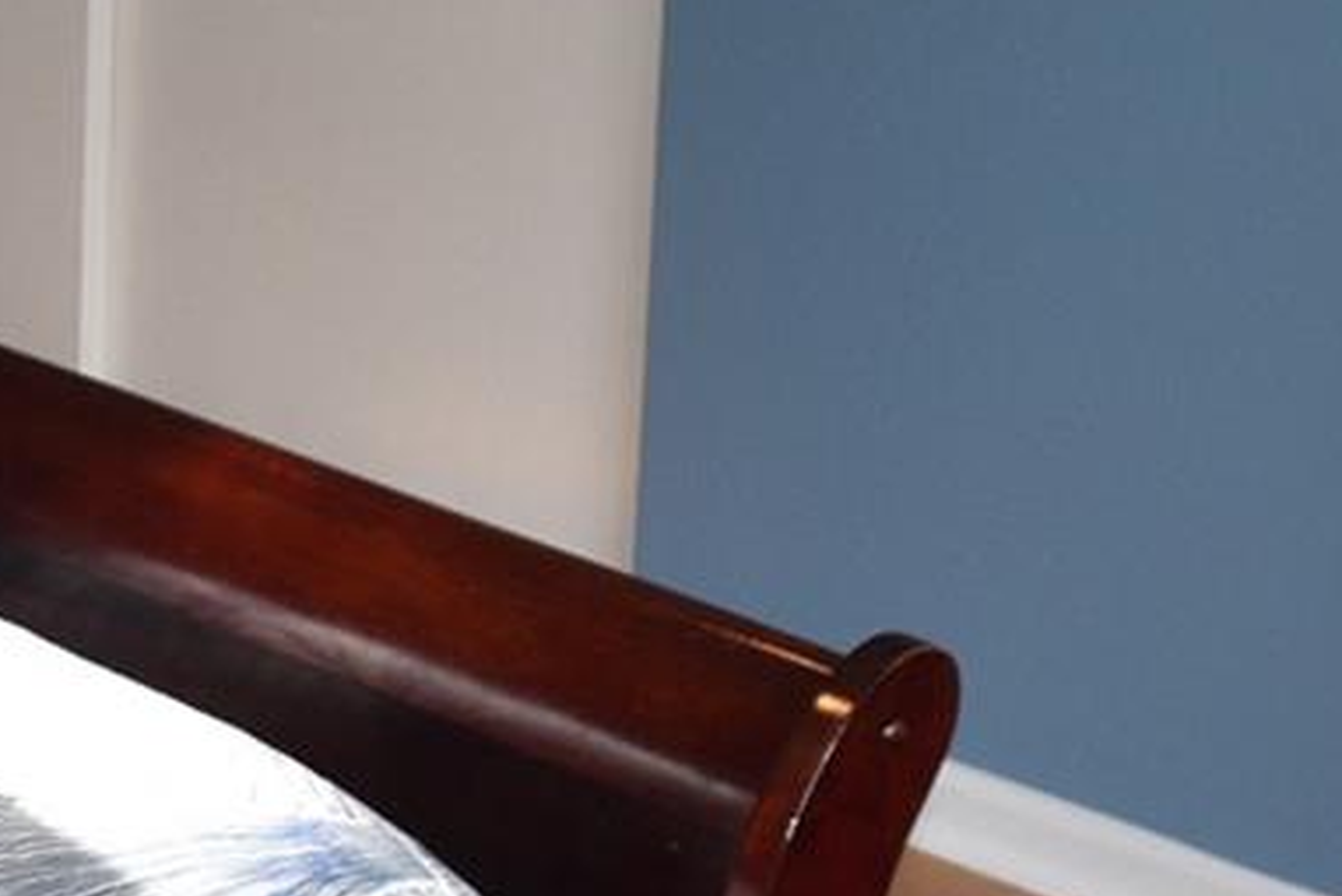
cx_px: -474
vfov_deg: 12.0
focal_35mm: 113
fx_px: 4214
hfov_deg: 16.9
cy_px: -28
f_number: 5.6
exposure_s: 1/125
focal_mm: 18
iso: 560
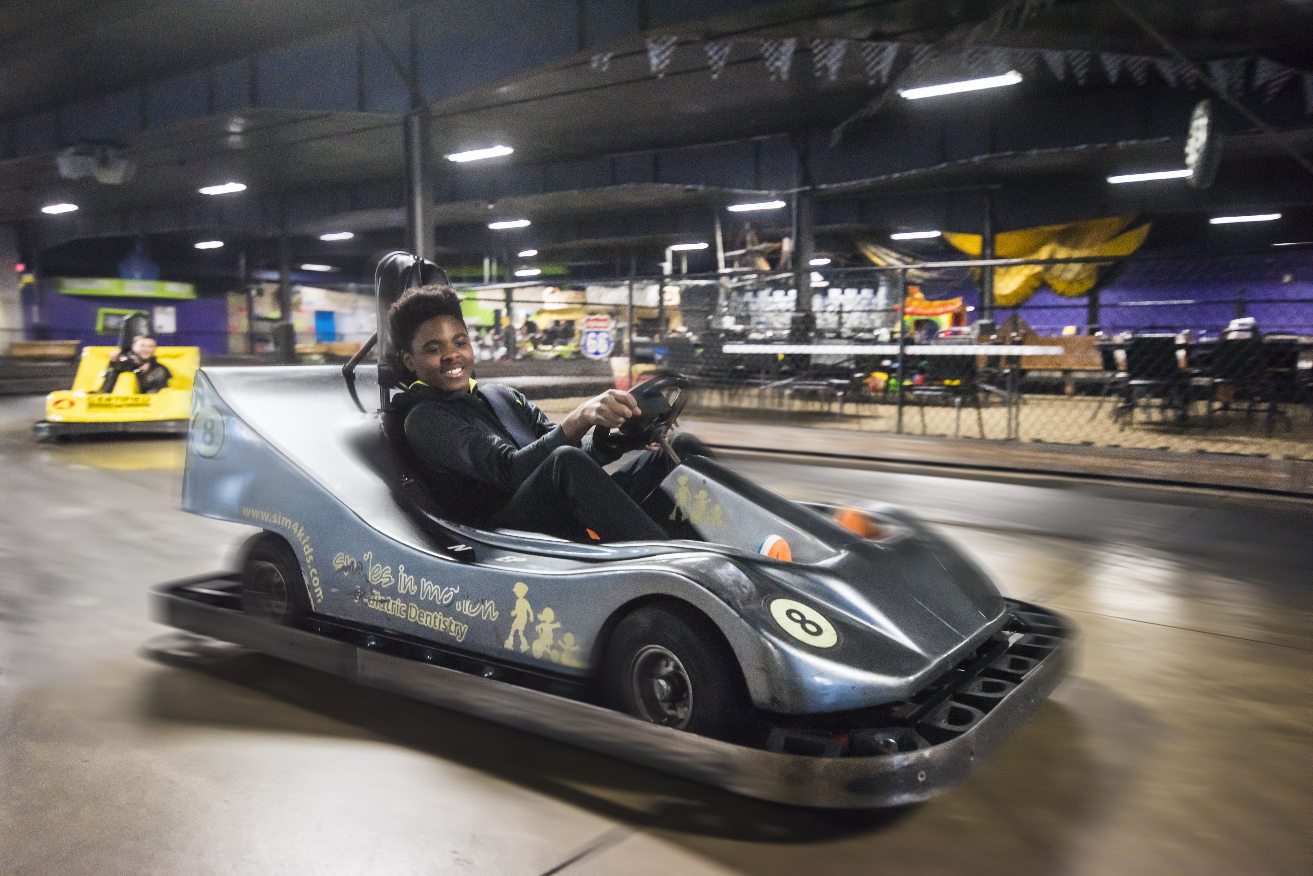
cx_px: 656
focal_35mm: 28
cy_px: 438
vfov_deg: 46.4
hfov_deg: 65.5
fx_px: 1021
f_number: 2.8
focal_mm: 28
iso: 1600
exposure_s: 1/400
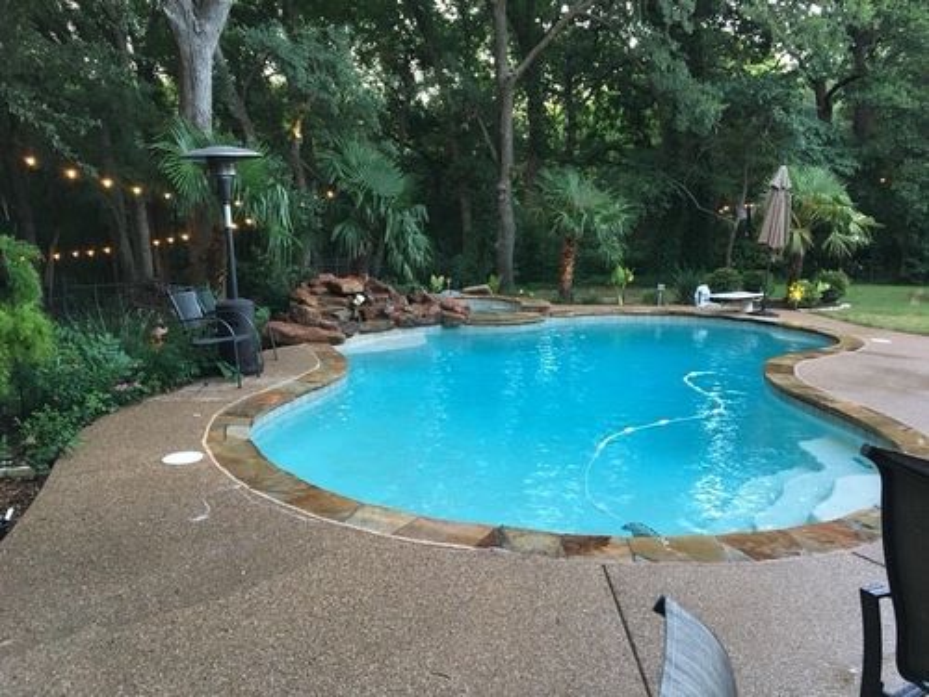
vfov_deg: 48.2
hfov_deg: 61.7
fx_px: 778
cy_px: 348
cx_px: 464
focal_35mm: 29
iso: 100
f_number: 2.2
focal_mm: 4.15
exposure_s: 1/30
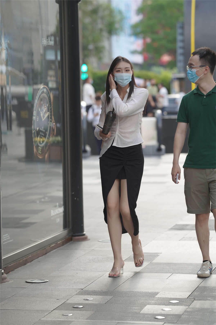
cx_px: 108
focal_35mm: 135
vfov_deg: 15.2
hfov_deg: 10.2
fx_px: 1215
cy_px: 162
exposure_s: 1/500
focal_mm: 135
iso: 400
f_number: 3.2
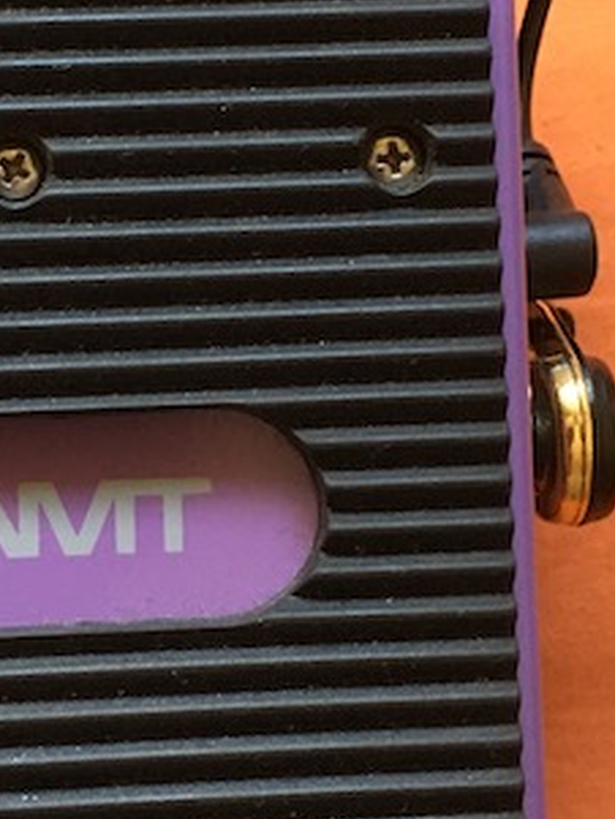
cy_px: 348
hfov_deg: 19.1
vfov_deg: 25.3
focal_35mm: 77
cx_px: 174
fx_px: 1823
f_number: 2.2
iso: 200
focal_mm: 4.15
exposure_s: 1/25
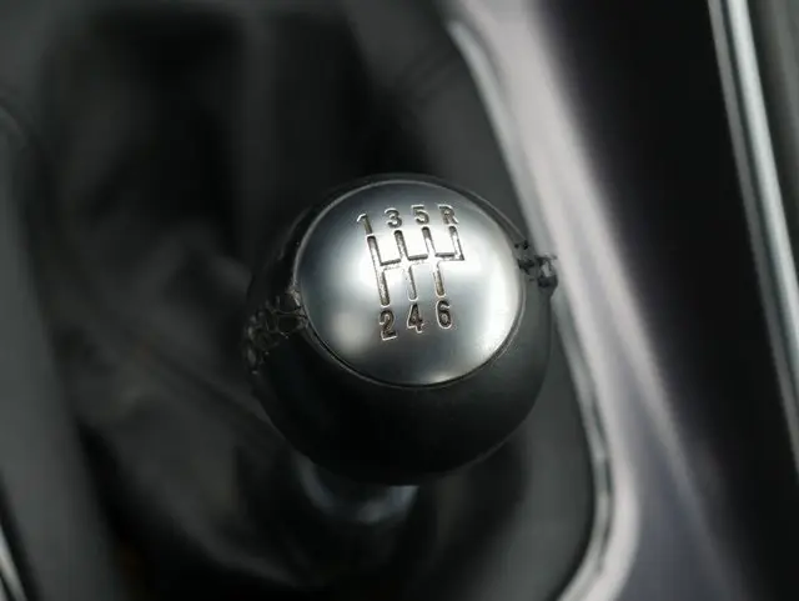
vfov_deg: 21.6
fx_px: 1571
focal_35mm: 68
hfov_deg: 28.5
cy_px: 300
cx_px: 400
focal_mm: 34
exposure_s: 1/80
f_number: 5.4
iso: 500
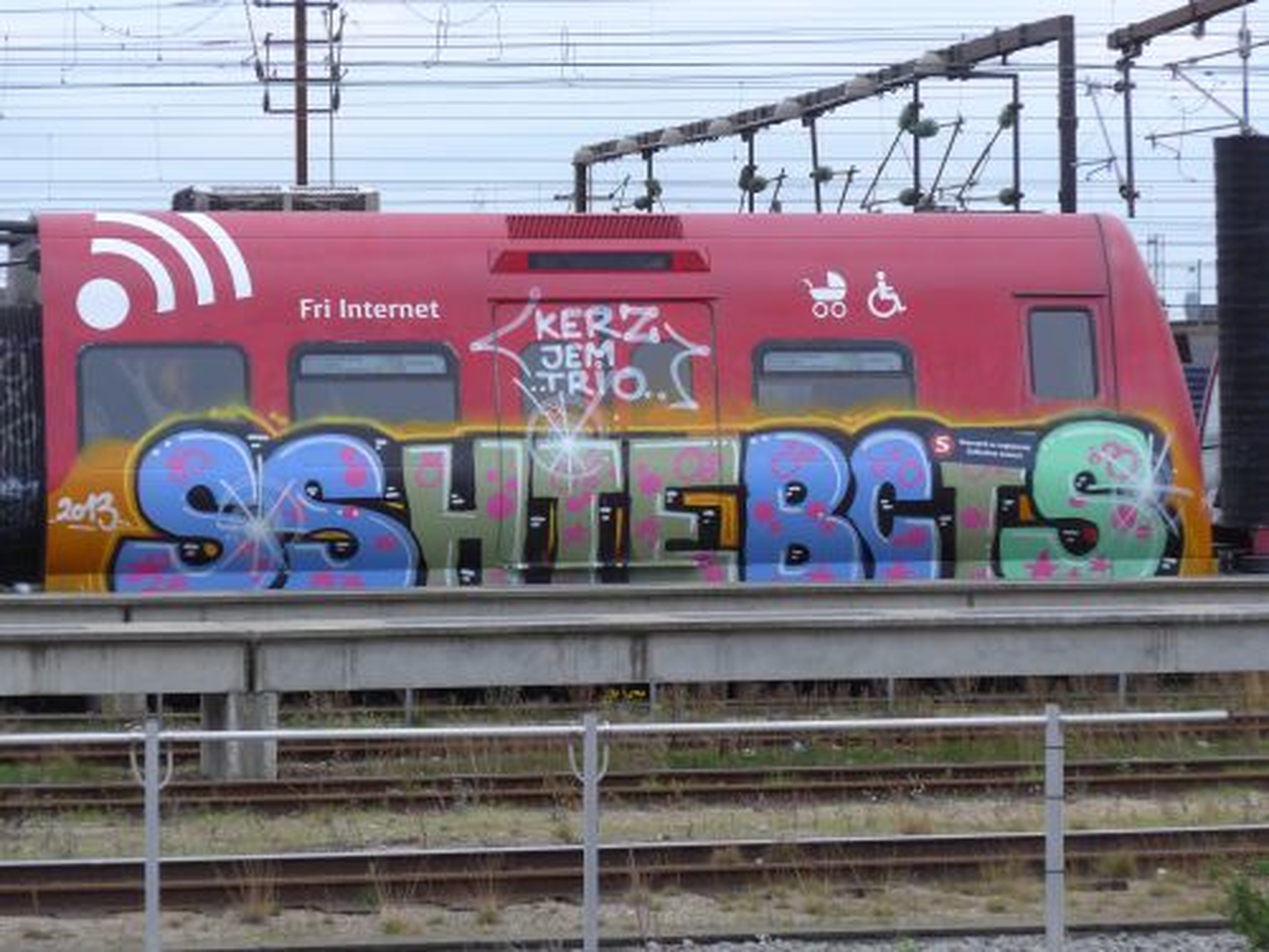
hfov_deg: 14.1
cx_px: 634
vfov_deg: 10.6
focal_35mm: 140
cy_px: 476
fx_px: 5132
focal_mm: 27.3
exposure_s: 1/80
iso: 400
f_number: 5.4
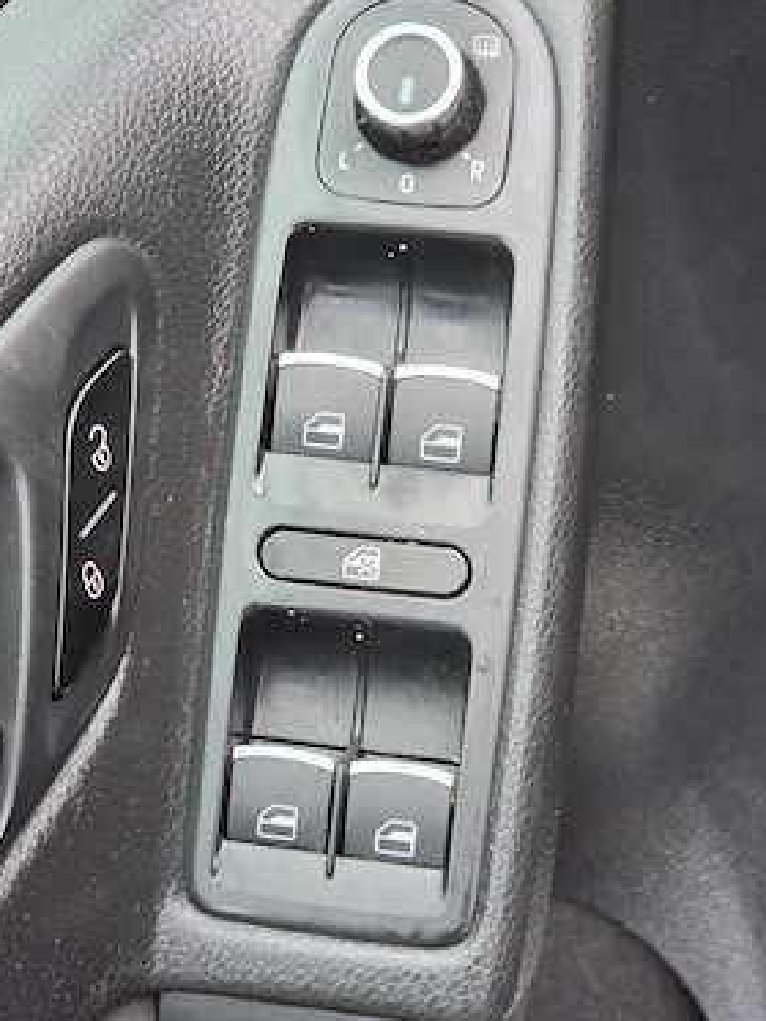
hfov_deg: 19.9
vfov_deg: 26.3
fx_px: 2182
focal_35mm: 74
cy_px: 479
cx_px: 397
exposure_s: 1/101
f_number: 2.4
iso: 200
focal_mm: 7
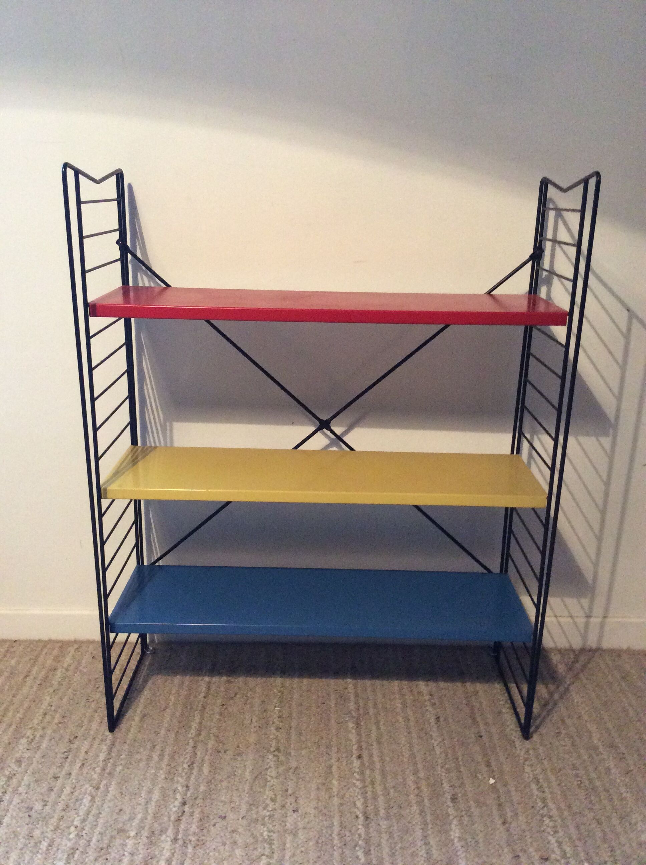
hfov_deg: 44.1
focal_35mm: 32
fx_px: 798
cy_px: 432
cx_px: 323
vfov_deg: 56.9
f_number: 2.4
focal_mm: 3.3
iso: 250
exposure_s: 1/25
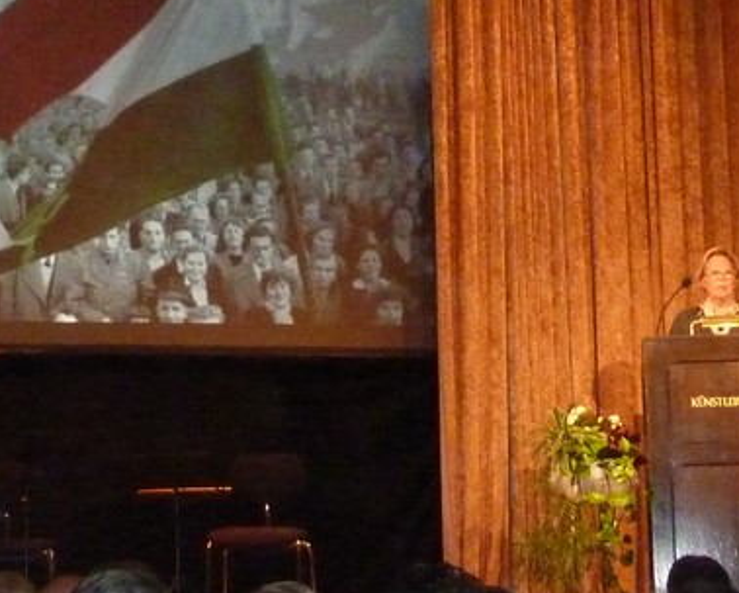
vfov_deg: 14.8
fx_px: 2276
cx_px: 235
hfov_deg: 18.4
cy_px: 172
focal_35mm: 104
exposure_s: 1/30
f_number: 3.5
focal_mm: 5.7
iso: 1000
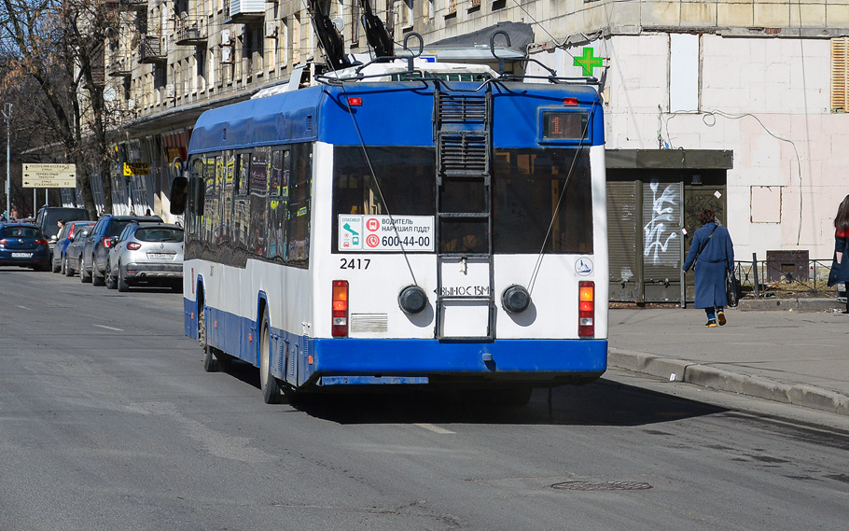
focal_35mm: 126
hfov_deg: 16.6
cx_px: 383
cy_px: 69
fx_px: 2916
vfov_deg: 10.4
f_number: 5.6
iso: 100
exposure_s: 1/800
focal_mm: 50
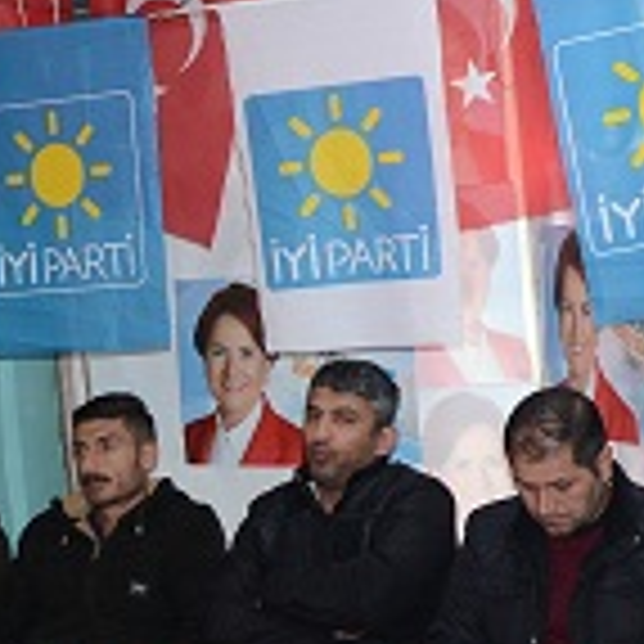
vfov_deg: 16.2
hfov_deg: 15.9
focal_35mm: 107
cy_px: 484
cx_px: -23
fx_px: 2252
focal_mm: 18
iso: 800
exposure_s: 1/60
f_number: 5
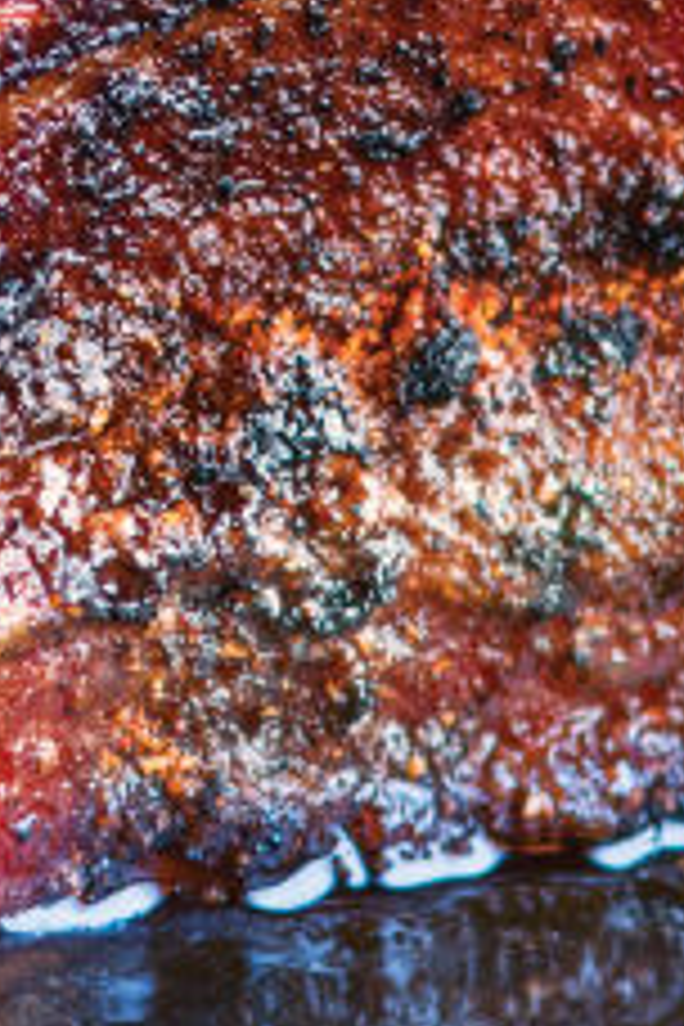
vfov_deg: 2.5
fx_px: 23112
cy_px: -349
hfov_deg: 1.7
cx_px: -677
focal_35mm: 811
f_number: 4
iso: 400
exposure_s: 1/15
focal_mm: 105
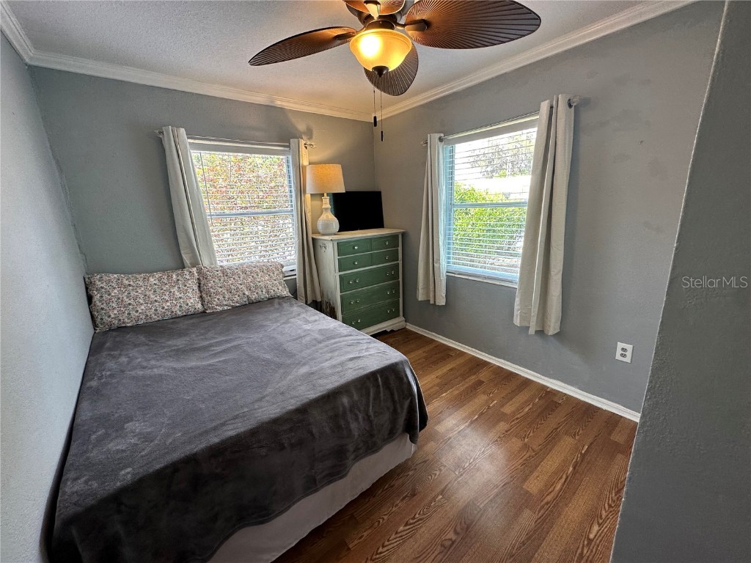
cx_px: 376
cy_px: 282
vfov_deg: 85.7
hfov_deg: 102.1
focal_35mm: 14
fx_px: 304
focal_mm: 2.22
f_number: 2.2
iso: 80
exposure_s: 1/120
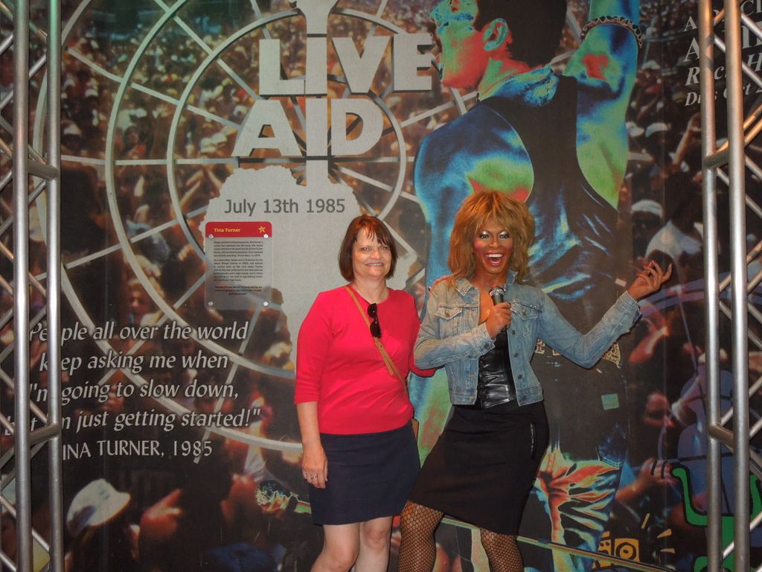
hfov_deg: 52.6
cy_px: 286
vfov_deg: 40.7
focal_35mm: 35
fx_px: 770
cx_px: 381
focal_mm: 6.3
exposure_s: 1/30
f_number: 3.7
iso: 560
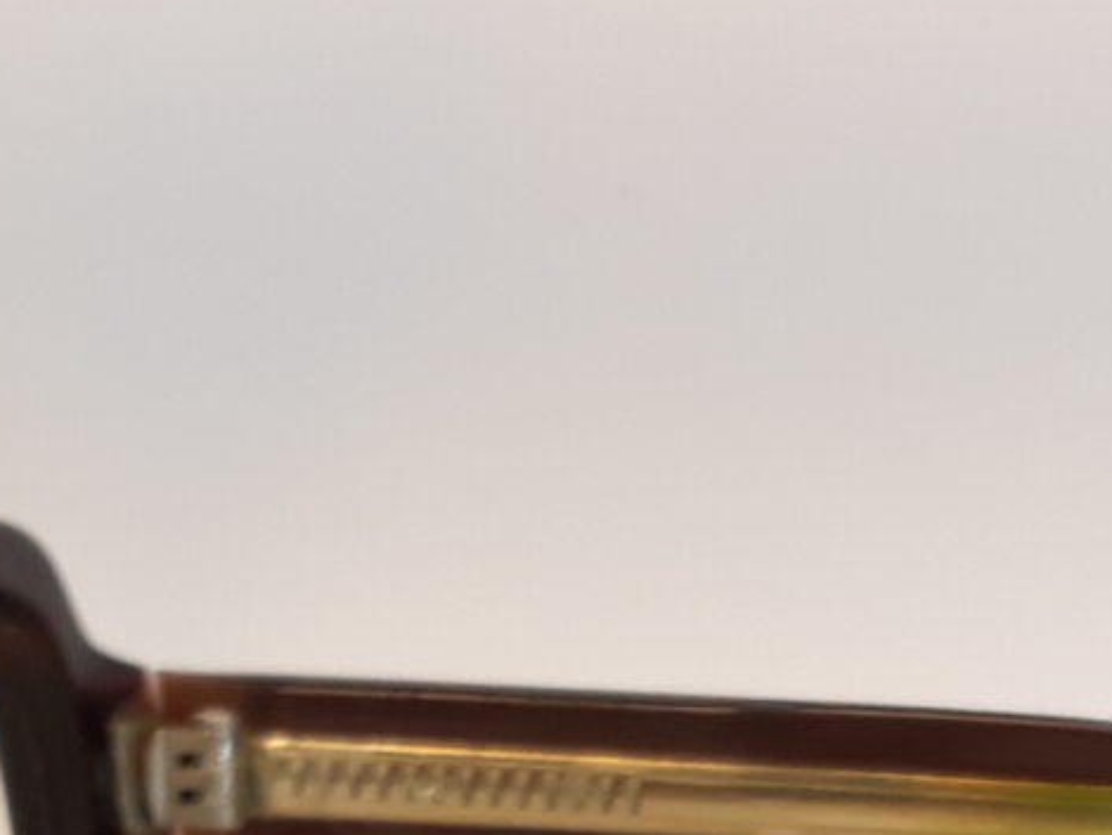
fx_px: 4725
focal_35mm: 147
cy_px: 1412
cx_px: 996
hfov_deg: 13.3
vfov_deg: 9.7
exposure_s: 1/344
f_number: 1.7
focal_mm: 3.71
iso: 40
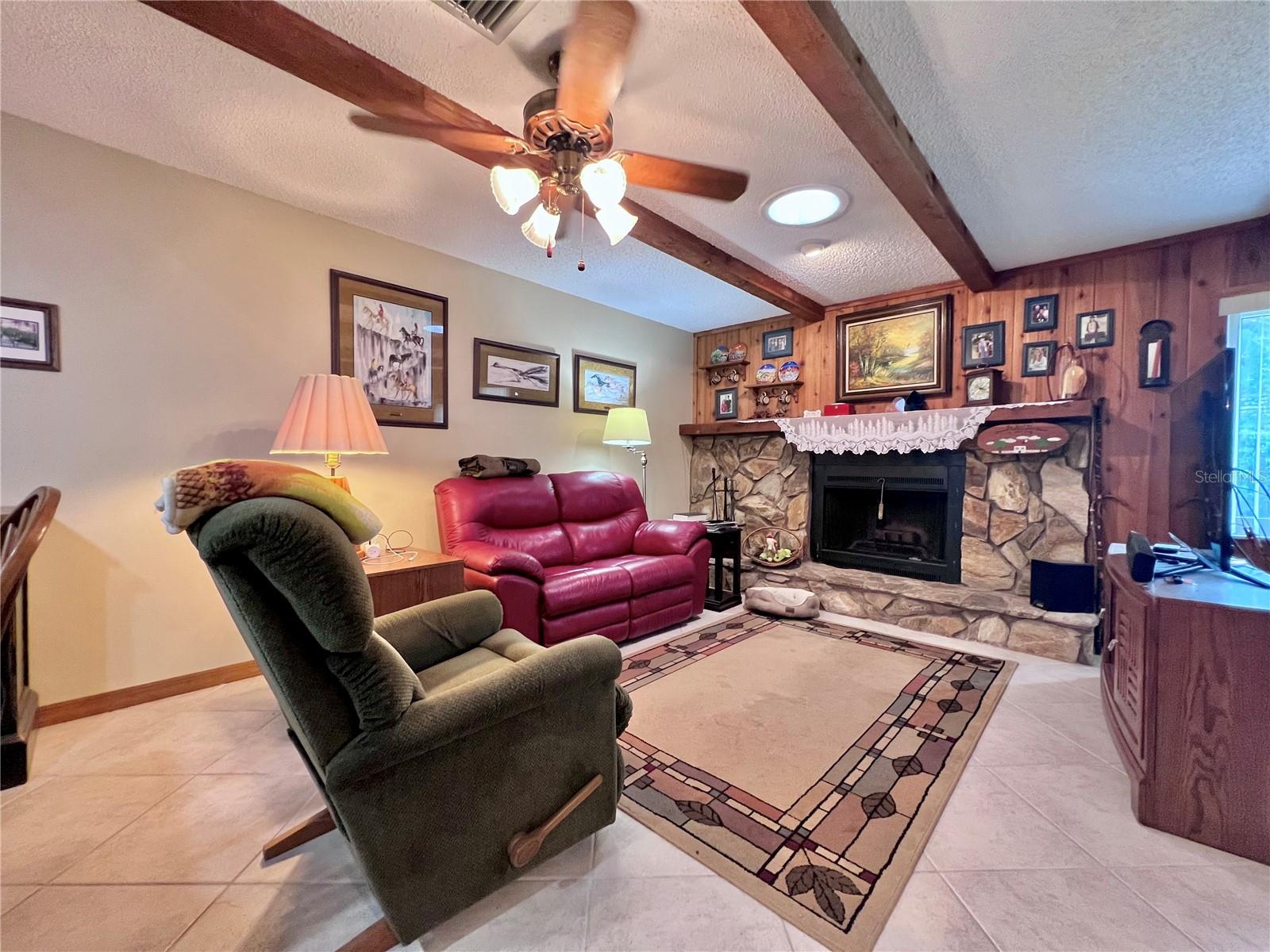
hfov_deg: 106.2
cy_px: 476
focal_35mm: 13
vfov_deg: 89.9
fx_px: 477
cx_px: 635
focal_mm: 1.57
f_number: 1.8
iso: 320
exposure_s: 1/60
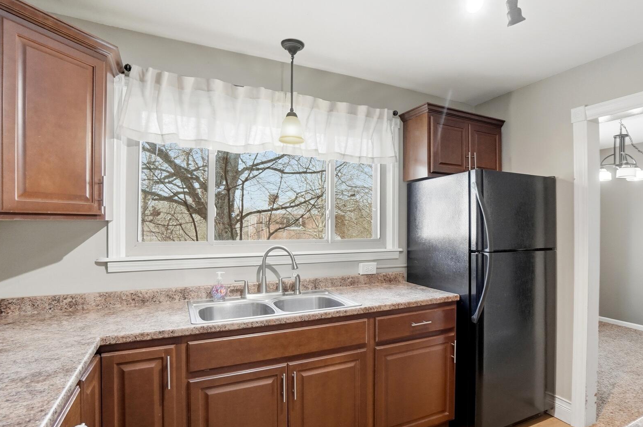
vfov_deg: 64.4
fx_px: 339
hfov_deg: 86.0
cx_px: 383
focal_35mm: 19
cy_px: 224
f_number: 4
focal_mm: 10
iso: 100
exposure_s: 1/320
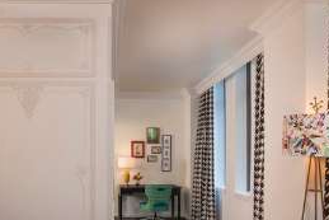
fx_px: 338
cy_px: 159
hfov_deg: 51.2
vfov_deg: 35.4
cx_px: 119
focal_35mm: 37
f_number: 16
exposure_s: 1.6
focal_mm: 20
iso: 200
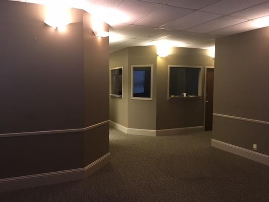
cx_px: 134
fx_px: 225
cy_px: 101
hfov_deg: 61.7
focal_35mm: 29
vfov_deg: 48.2
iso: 250
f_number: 2.2
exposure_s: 1/15
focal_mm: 4.15
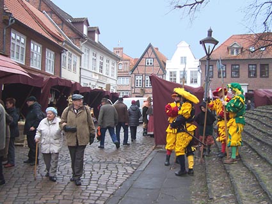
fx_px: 299
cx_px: 136
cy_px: 102
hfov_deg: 49.0
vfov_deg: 37.7
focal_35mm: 38
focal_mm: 6.3
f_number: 2.8
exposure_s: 1/30
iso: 64
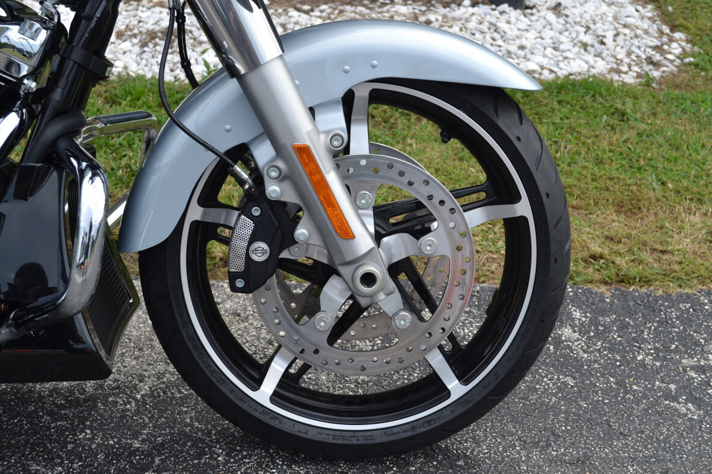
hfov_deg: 40.3
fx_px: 969
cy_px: 233
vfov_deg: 27.5
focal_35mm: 49
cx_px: 361
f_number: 7.1
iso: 100
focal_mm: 32
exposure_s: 1/200
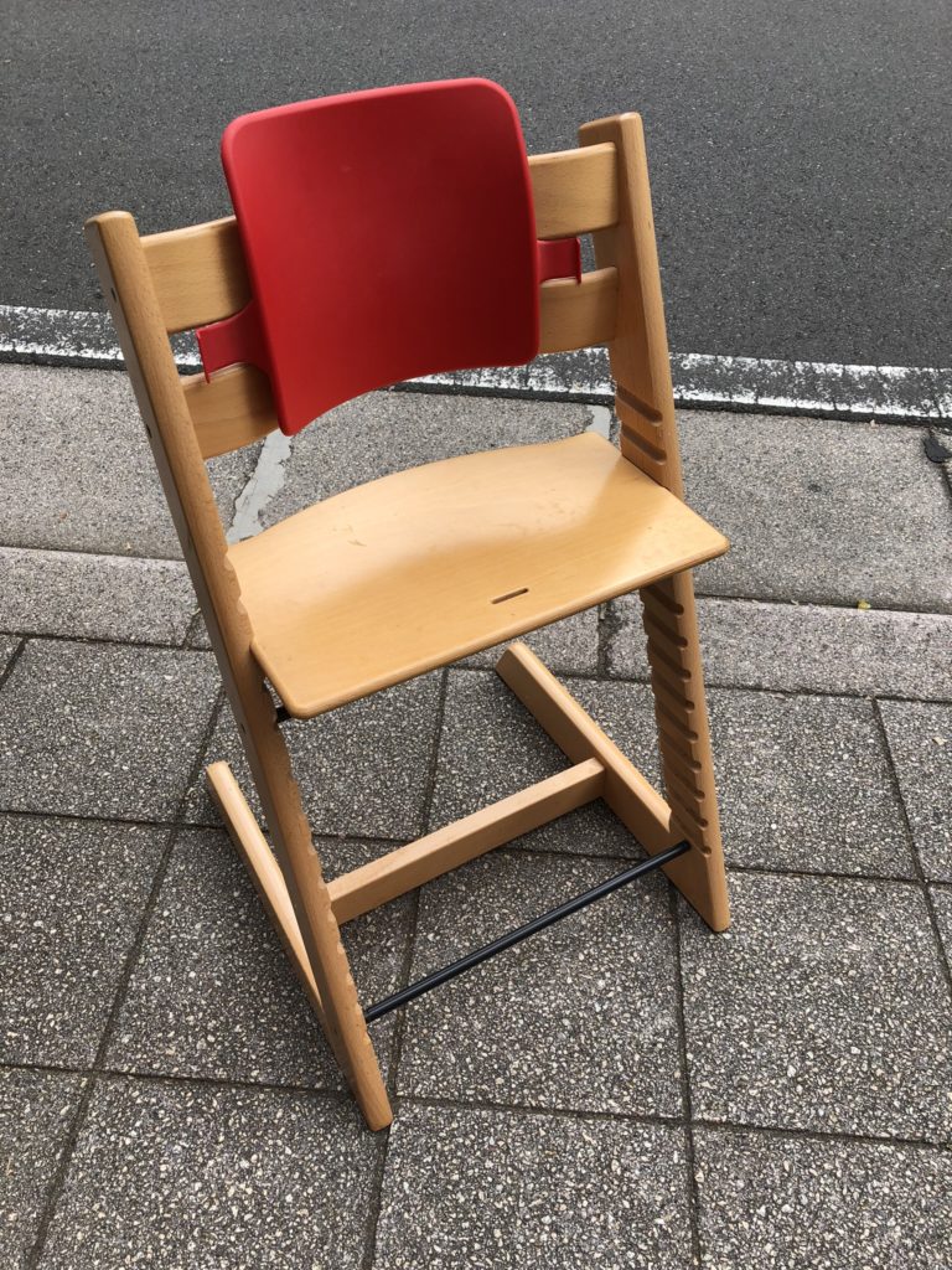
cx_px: 476
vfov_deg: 63.4
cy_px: 635
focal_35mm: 28
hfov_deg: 49.7
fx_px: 1027
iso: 20
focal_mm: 3.99
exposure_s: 1/316
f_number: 1.8
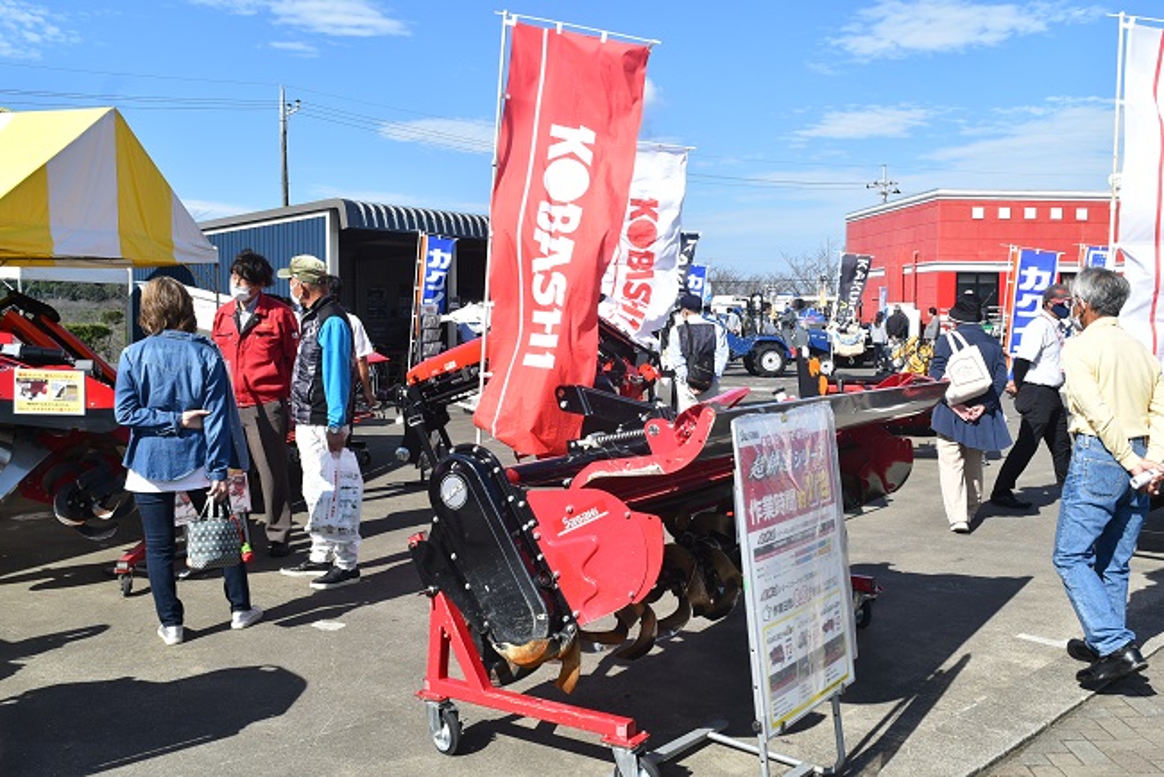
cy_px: 388
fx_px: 1116
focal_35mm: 34
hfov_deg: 55.1
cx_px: 582
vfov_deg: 38.4
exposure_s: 1/400
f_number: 10
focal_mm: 23
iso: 200
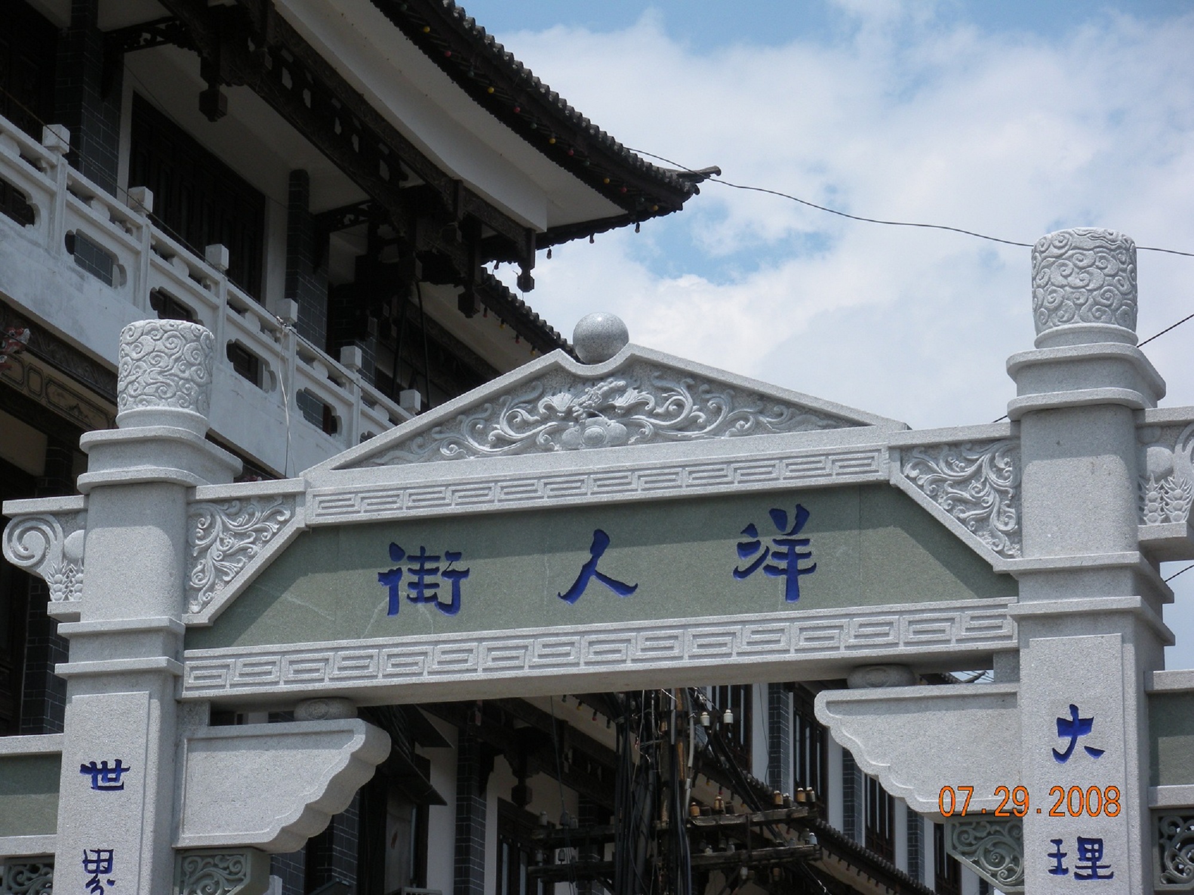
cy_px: 448
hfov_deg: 19.6
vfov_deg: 14.8
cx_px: 597
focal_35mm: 100
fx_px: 3449
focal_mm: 17.4
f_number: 5
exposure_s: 1/532
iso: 64
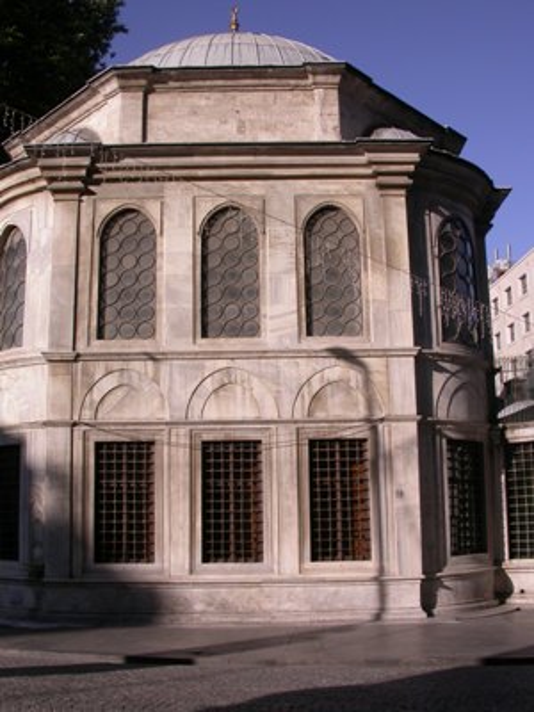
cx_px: 267
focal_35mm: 38
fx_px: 782
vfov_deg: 49.0
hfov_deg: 37.7
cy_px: 356
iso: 100
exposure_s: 1/619
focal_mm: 7.85
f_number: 6
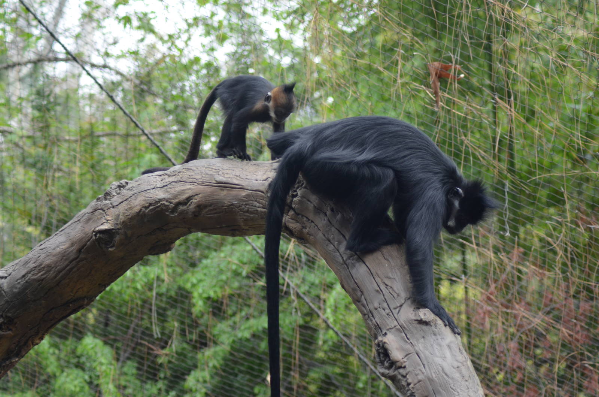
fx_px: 1744
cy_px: 198
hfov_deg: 19.5
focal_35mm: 105
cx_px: 300
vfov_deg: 13.0
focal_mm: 70
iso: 400
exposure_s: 1/320
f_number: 4.5
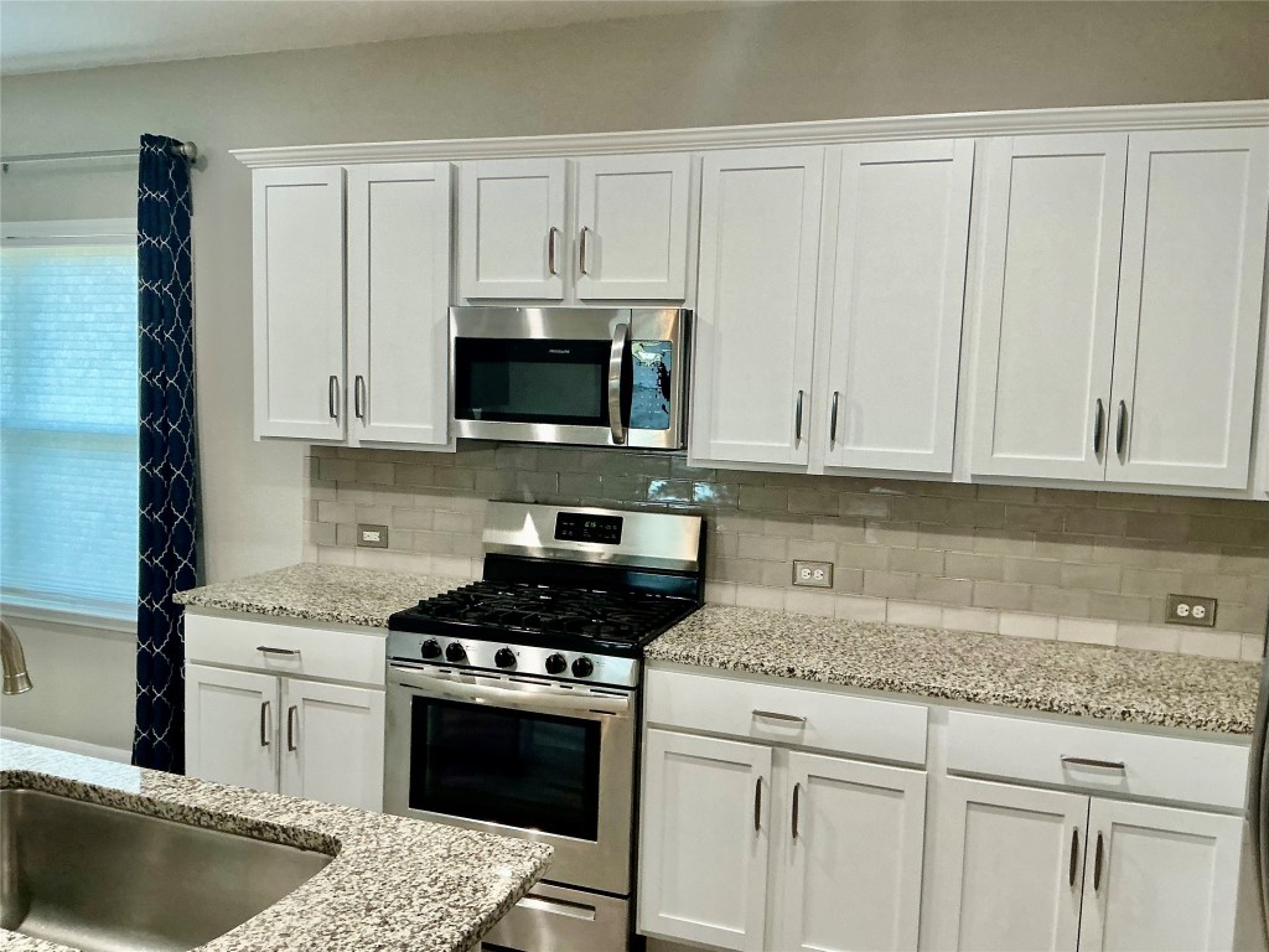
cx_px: 634
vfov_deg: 49.7
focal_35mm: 28
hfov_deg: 63.4
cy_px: 476
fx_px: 1026
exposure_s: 1/60
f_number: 1.8
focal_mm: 3
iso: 160
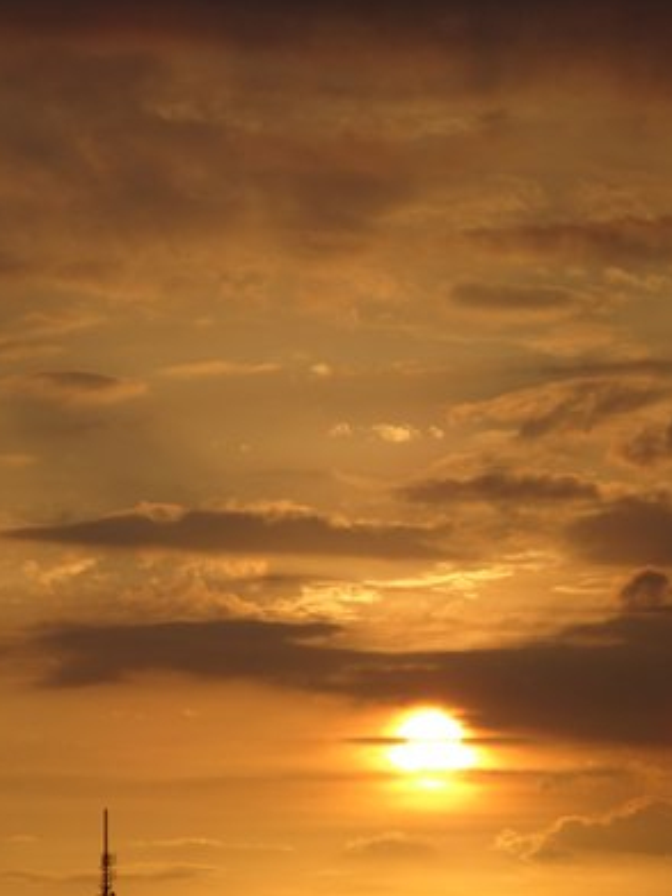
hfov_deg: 6.6
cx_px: 363
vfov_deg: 8.8
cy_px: 466
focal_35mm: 224
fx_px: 5798
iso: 80
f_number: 5.6
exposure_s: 1/320
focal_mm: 31.31
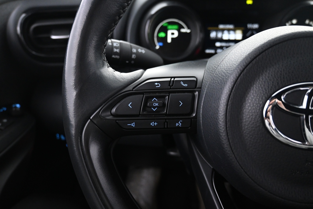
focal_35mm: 28
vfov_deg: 45.7
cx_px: 156
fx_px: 248
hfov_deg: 64.6
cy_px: 104
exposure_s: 1/30
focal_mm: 19
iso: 2800
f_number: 3.8
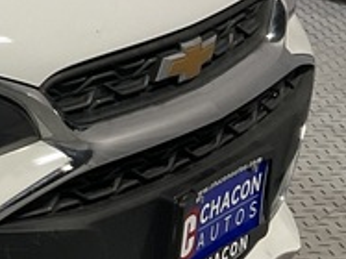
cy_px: 52
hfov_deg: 11.5
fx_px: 1488
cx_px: -418
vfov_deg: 9.9
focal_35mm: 149
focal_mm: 3
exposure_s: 1/120
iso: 64
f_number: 1.8
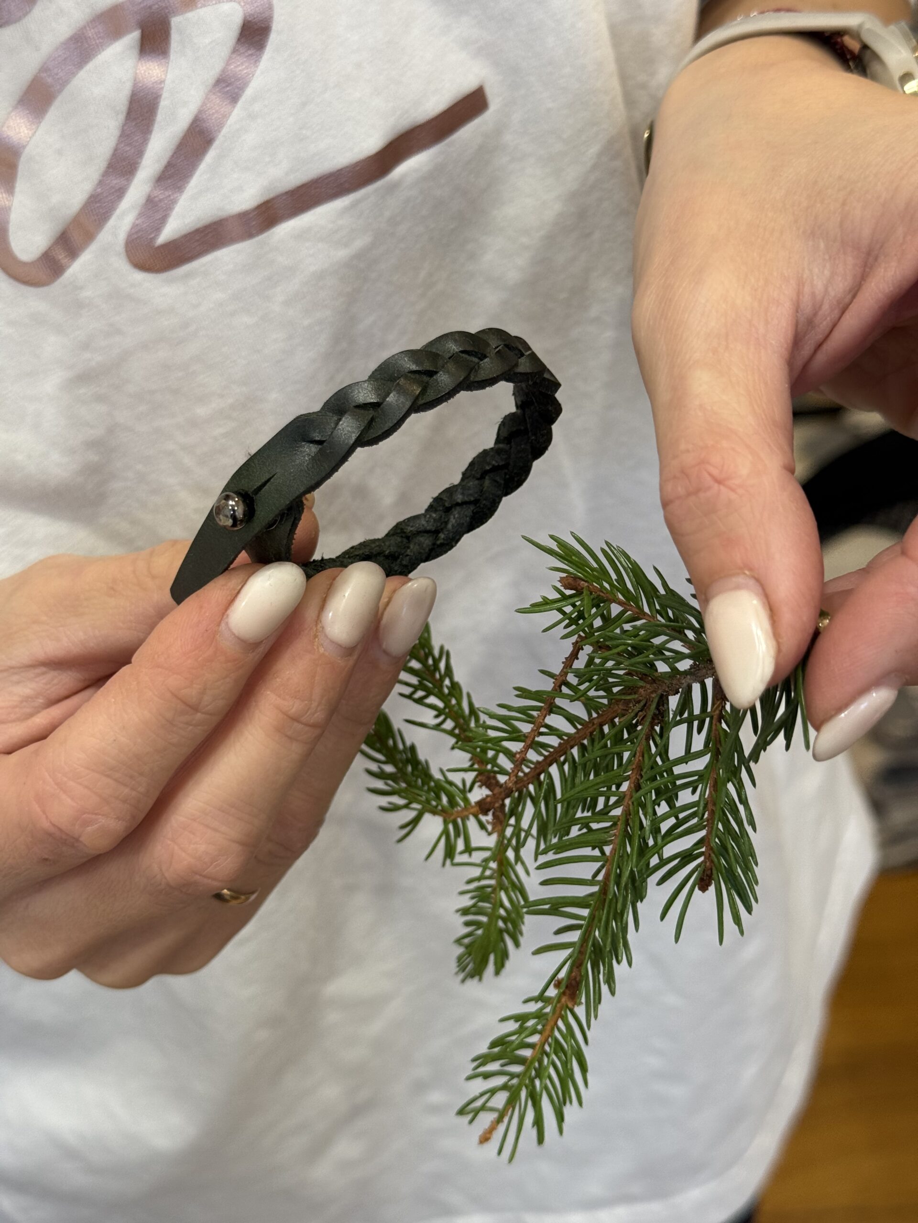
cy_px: 612
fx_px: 1697
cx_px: 459
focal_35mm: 48
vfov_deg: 39.7
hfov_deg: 30.3
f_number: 1.78
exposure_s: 1/60
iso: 125
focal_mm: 6.76
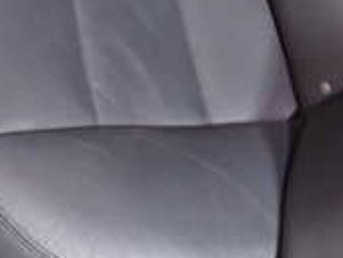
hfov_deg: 21.7
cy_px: -85
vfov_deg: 15.9
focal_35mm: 88
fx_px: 873
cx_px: 317
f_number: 2
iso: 800
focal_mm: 4.5
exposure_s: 1/30
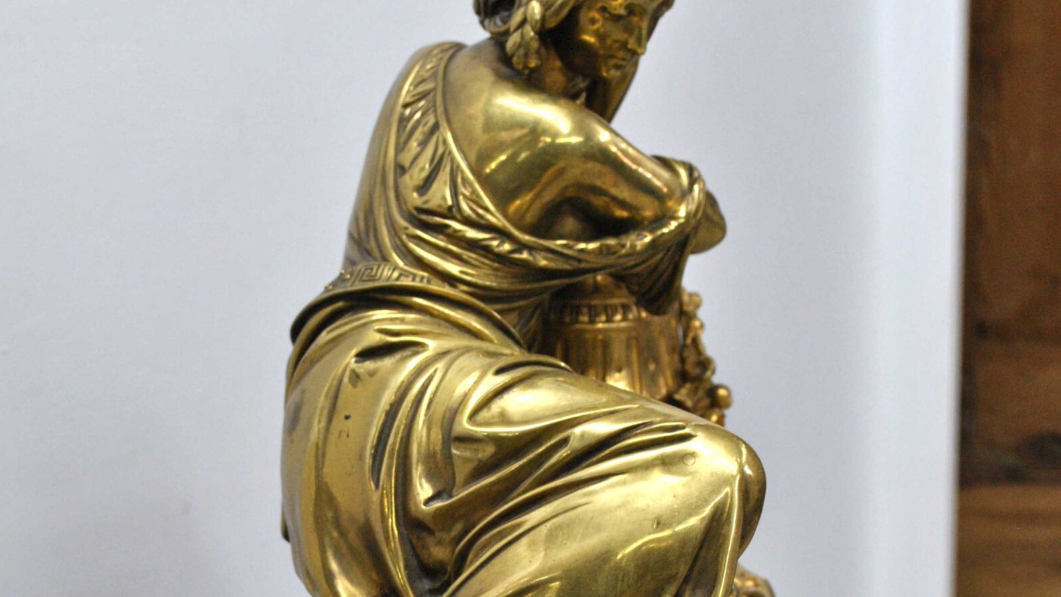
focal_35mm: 74
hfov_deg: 28.6
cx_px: 524
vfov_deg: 16.3
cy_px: 430
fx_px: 2078
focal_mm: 29
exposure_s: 1/40
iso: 400
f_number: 4.5
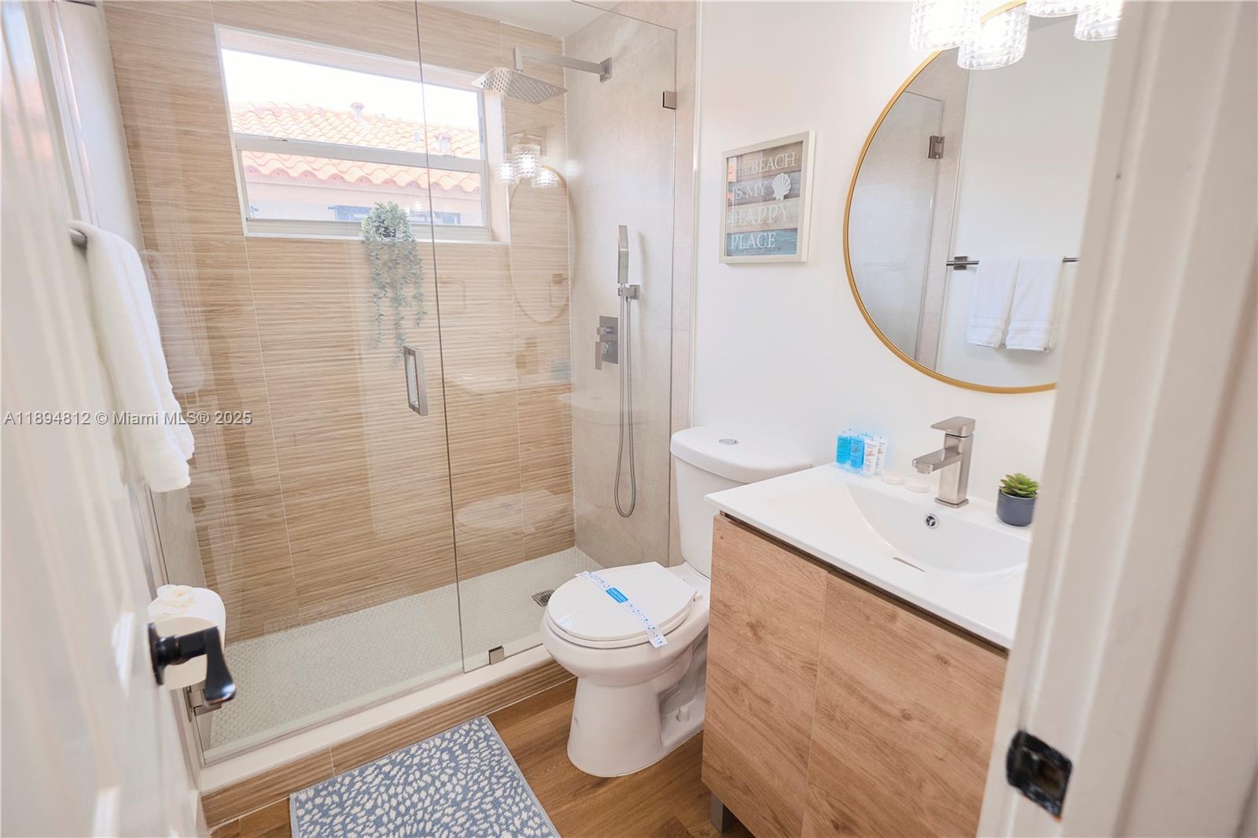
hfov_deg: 93.3
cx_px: 629
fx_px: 594
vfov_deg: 70.4
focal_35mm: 17
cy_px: 419
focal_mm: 11
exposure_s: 1/125
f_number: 4
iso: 1000
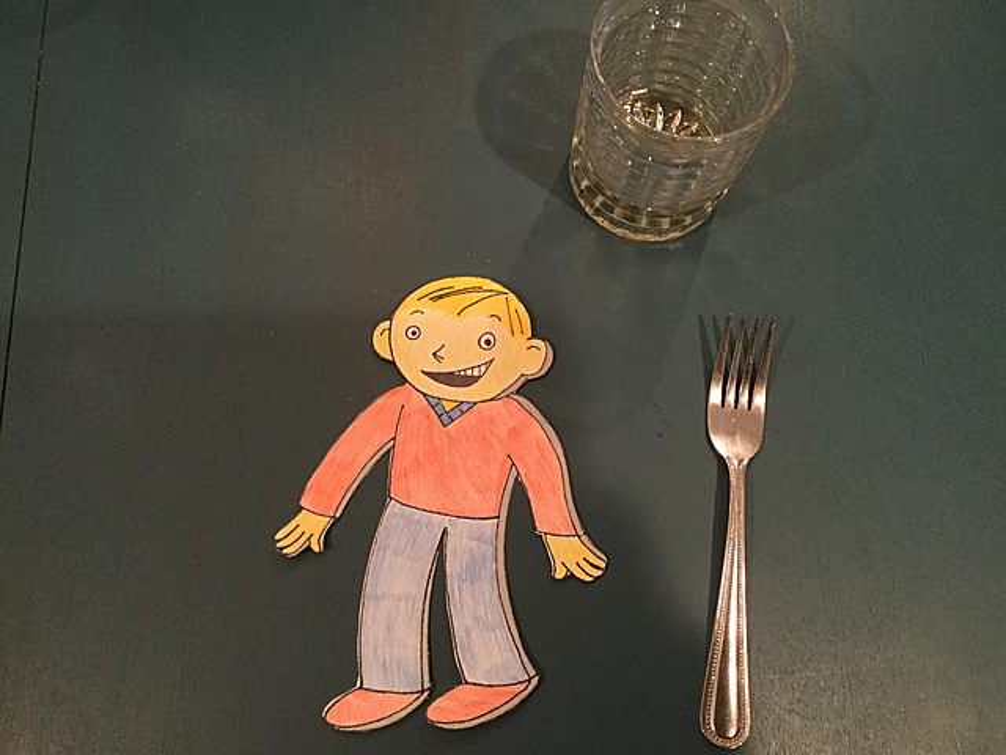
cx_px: 503
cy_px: 378
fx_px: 901
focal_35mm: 31
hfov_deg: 58.4
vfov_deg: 45.4
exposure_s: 1/24
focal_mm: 3.3
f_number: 2.4
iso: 200
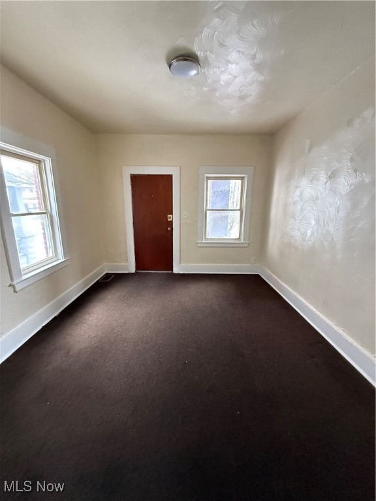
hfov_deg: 85.7
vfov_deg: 102.1
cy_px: 250
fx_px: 203
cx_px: 188
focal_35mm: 14
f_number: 2.2
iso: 1000
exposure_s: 1/60
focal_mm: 2.22
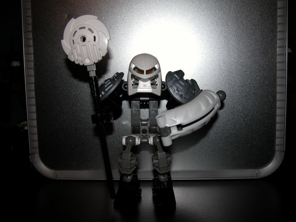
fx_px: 291
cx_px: 148
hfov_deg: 54.0
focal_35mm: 34
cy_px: 111
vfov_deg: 41.8
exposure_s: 1/60
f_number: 2.8
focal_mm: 8.9
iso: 100
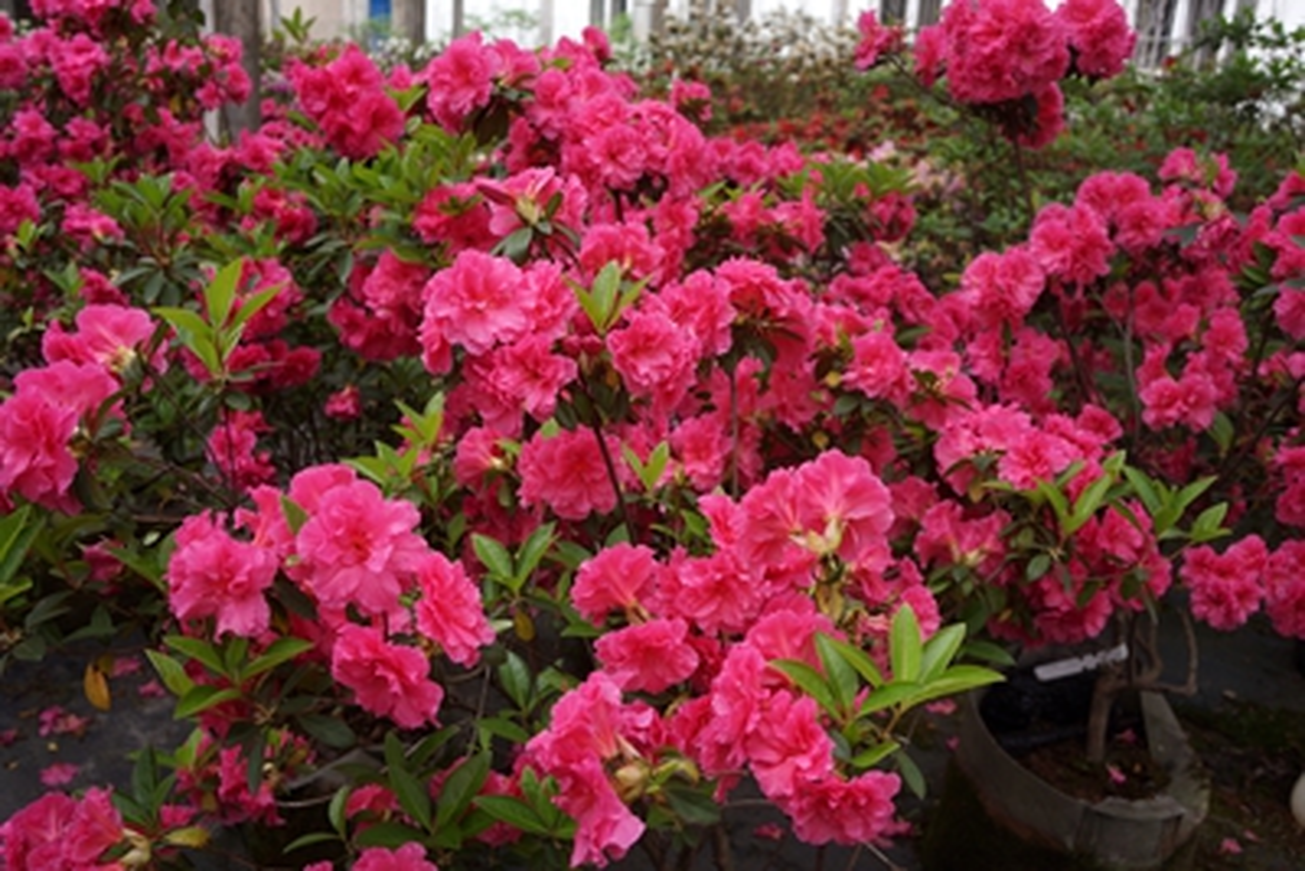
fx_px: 1124
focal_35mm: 31
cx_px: 652
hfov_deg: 60.3
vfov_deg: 42.4
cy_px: 436
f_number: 5.6
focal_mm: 21
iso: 100
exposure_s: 1/125
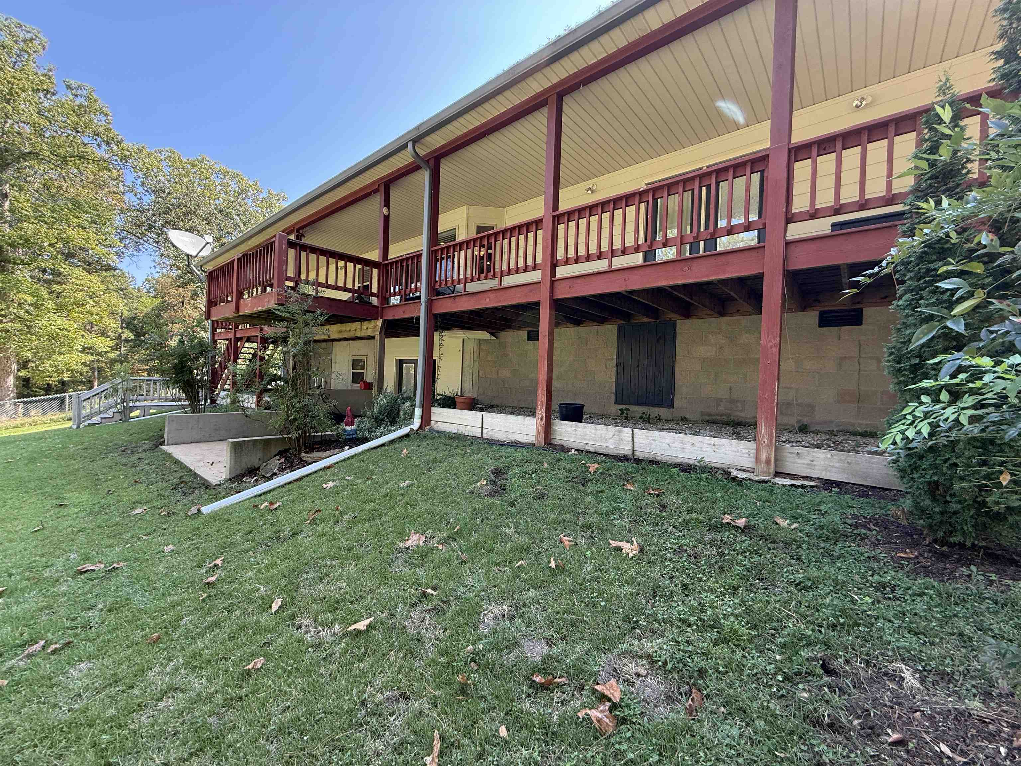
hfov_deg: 102.1
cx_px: 510
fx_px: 413
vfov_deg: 85.7
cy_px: 383
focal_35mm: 14
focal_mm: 2.22
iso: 64
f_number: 2.2
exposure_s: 1/116
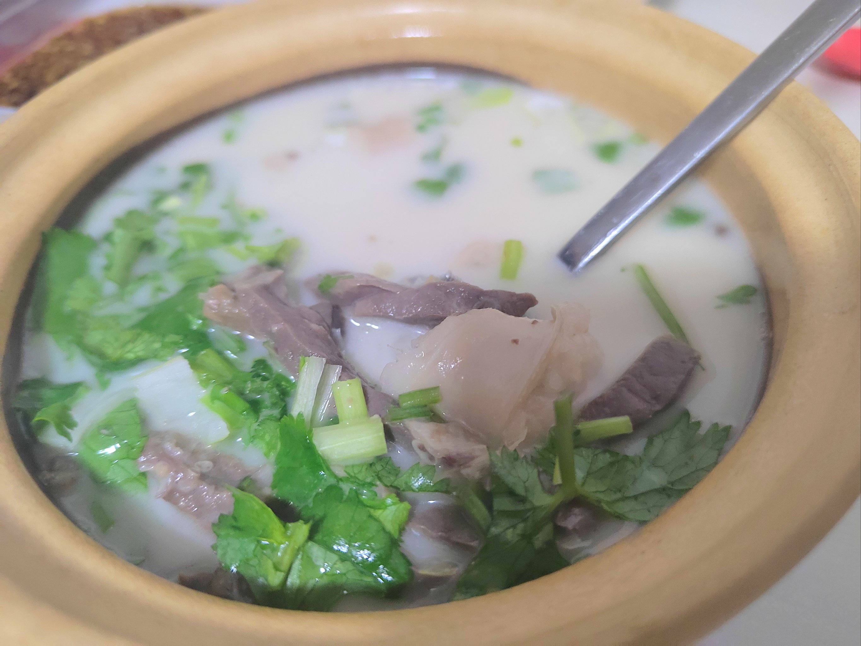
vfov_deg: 58.9
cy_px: 323
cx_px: 430
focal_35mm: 23
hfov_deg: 73.9
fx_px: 572
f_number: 1.9
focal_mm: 5.52
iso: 4240
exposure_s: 1/33.3
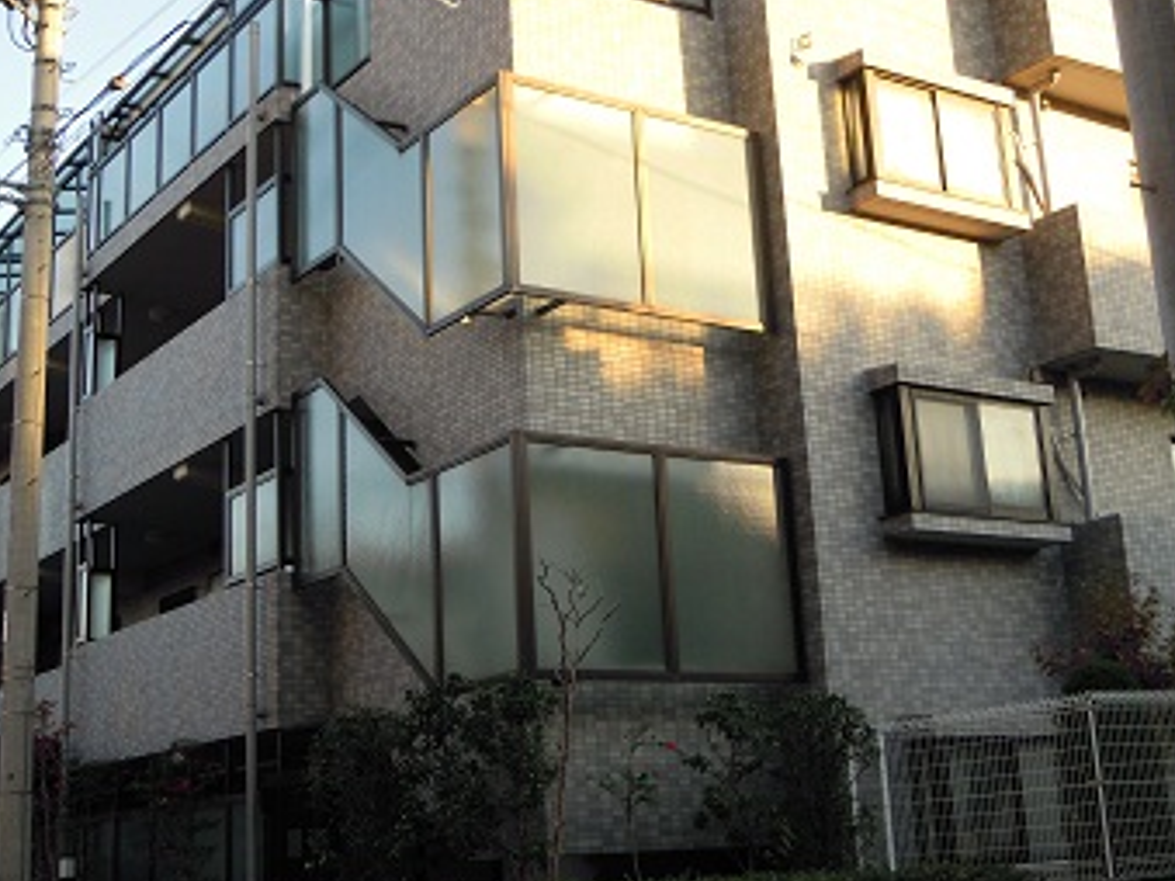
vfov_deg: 28.5
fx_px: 1731
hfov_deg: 37.5
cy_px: 361
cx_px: 565
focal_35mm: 51
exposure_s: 1/160
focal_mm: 6.4
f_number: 3
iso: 100
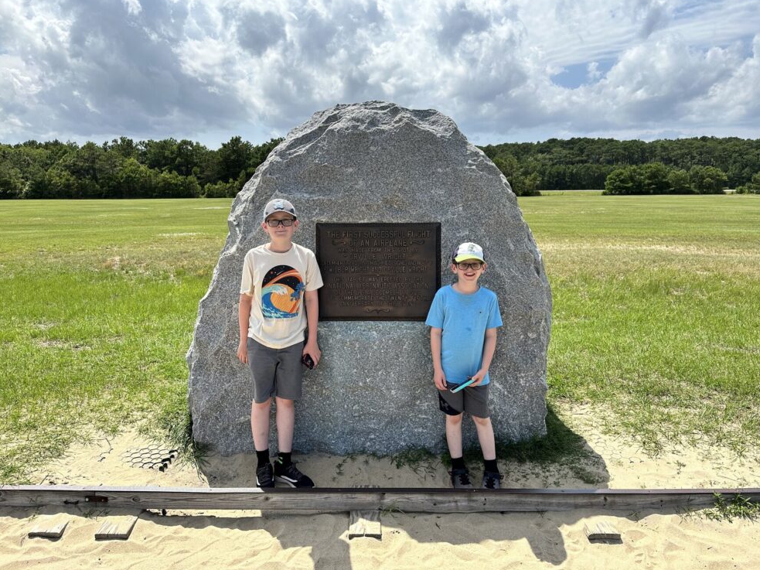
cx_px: 381
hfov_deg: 69.4
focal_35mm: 25
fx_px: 549
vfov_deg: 54.9
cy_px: 276
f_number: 1.78
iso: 80
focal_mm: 6.86
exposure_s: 1/5263
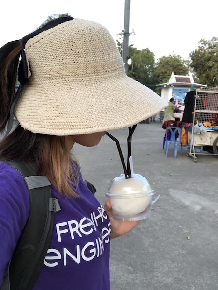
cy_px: 142
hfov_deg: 43.0
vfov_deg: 55.3
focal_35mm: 33
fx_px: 277
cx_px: 112
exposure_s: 1/100
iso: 40
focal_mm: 2.87
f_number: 2.2
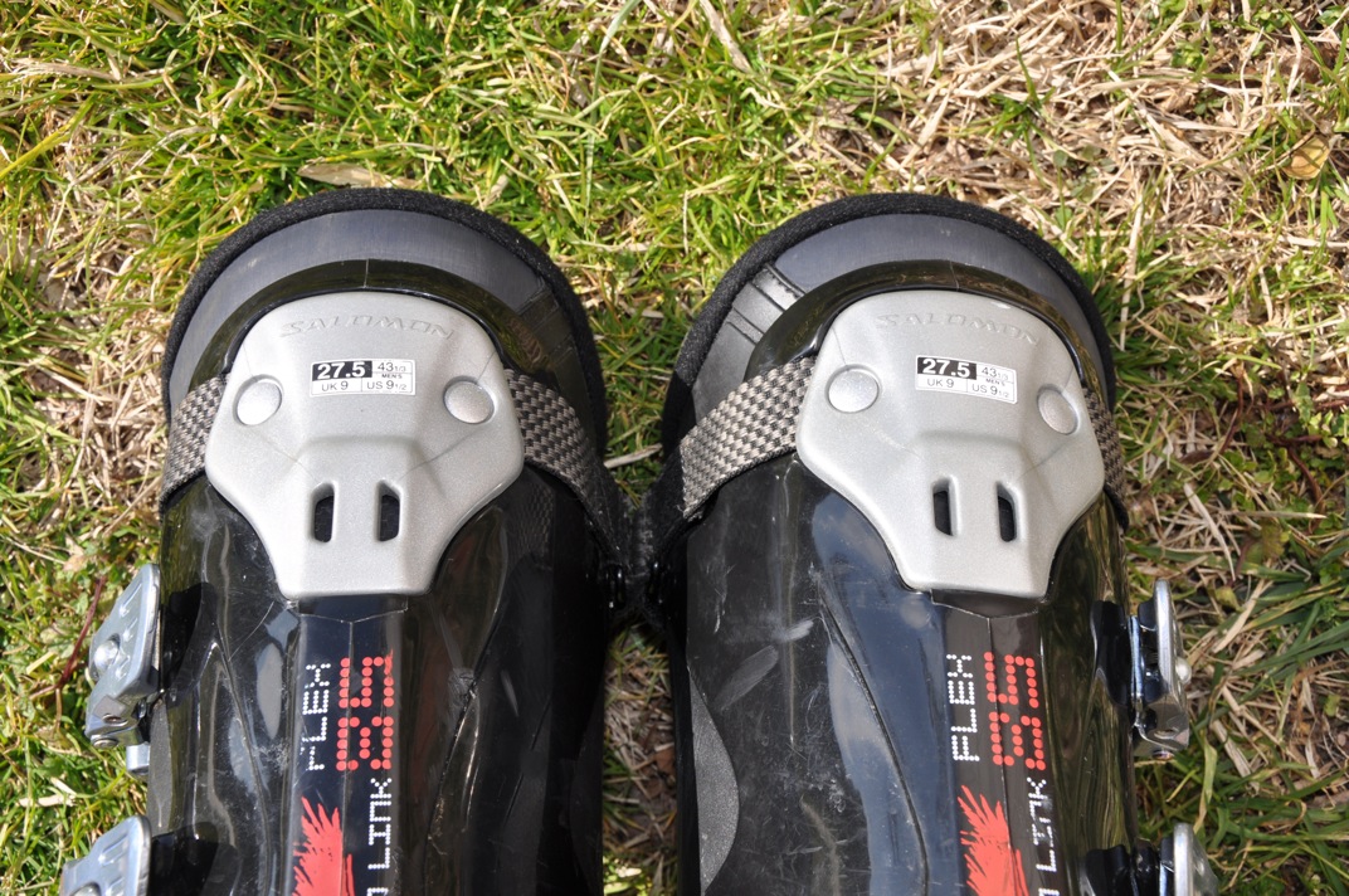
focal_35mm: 39
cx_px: 674
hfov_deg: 49.6
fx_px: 1460
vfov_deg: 34.1
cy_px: 448
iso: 200
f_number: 11
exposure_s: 1/200
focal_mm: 26
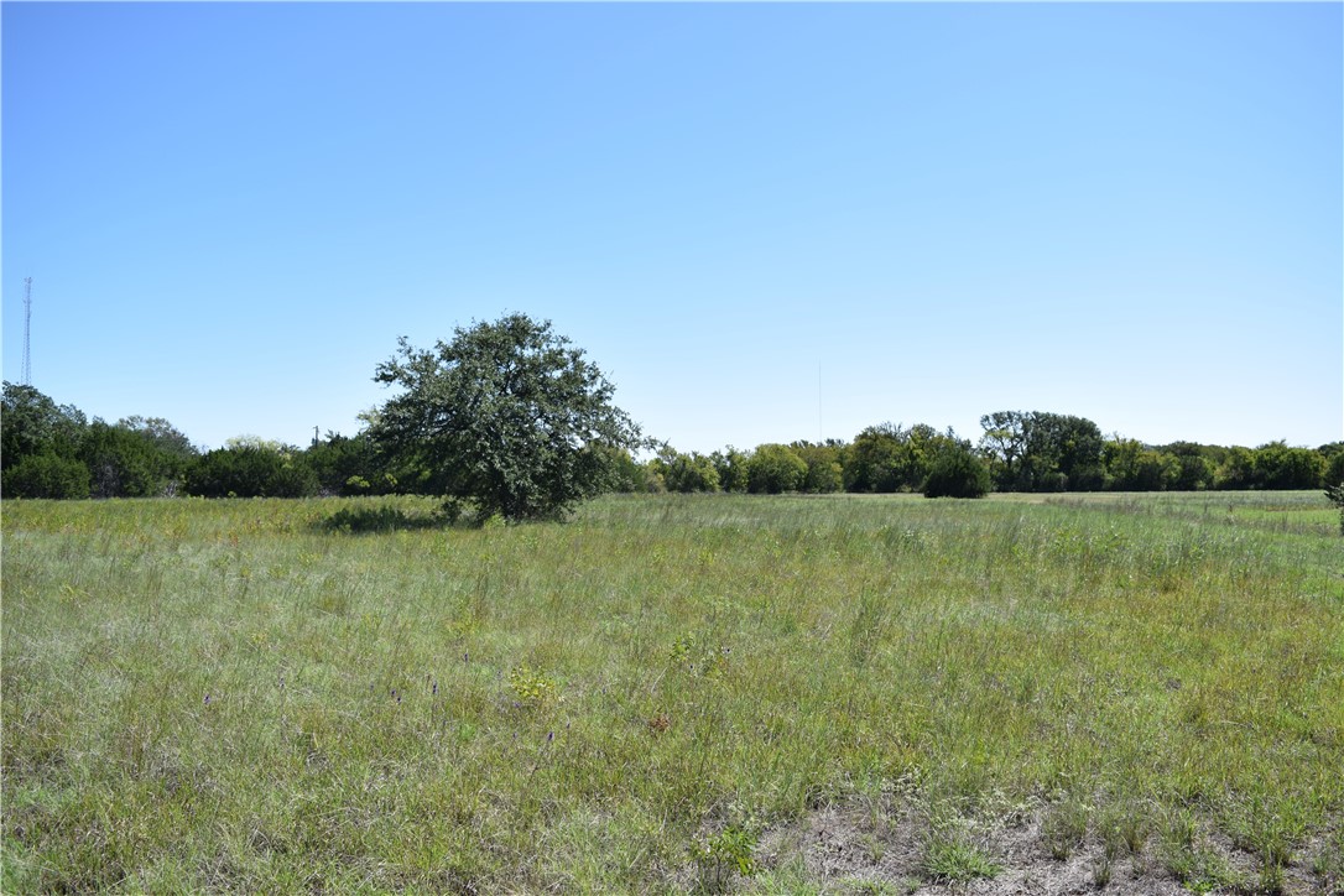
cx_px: 672
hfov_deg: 67.4
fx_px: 1008
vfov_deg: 47.9
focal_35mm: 27
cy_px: 448
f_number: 5
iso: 100
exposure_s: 1/400
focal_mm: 18
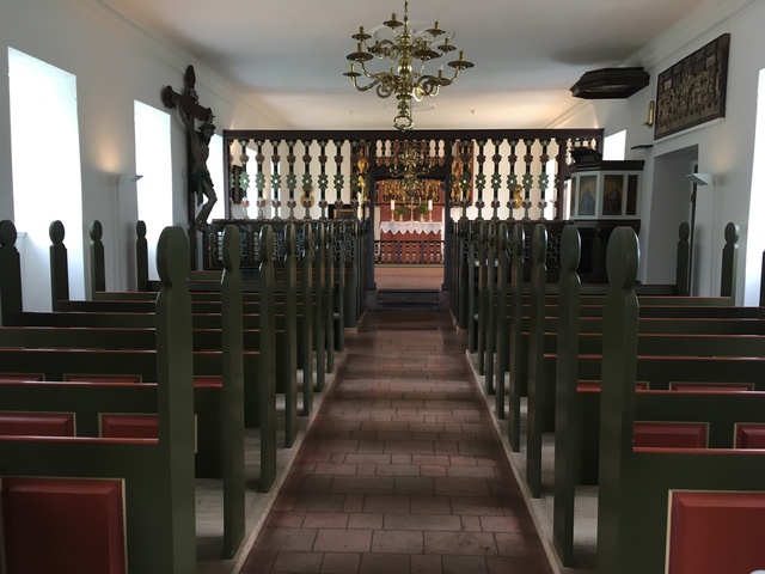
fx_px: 641
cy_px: 287
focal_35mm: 29
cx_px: 382
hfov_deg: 61.7
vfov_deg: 48.2
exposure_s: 1/33
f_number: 2.2
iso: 64
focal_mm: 4.15
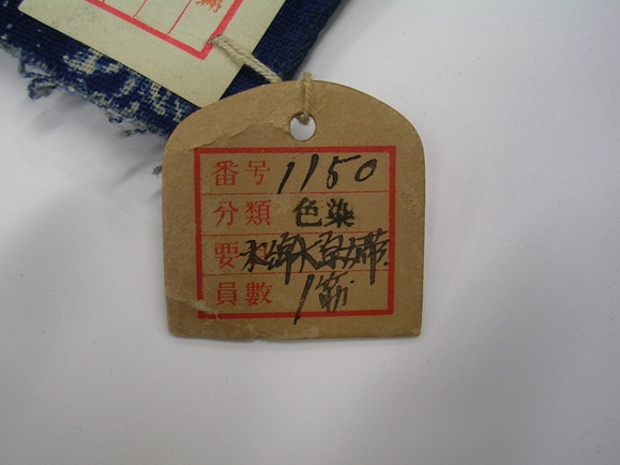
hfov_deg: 44.8
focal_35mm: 42
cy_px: 252
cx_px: 287
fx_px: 752
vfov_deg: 34.3
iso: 50
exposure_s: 1/48.5
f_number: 2.8
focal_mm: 5.8
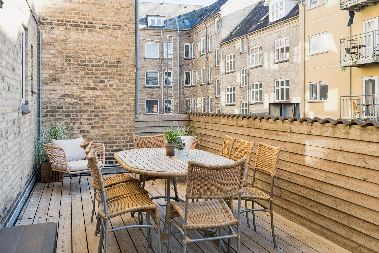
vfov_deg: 41.1
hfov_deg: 58.7
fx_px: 337
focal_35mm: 32
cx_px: 190
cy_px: 126
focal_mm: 32
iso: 800
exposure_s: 1/125
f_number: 10
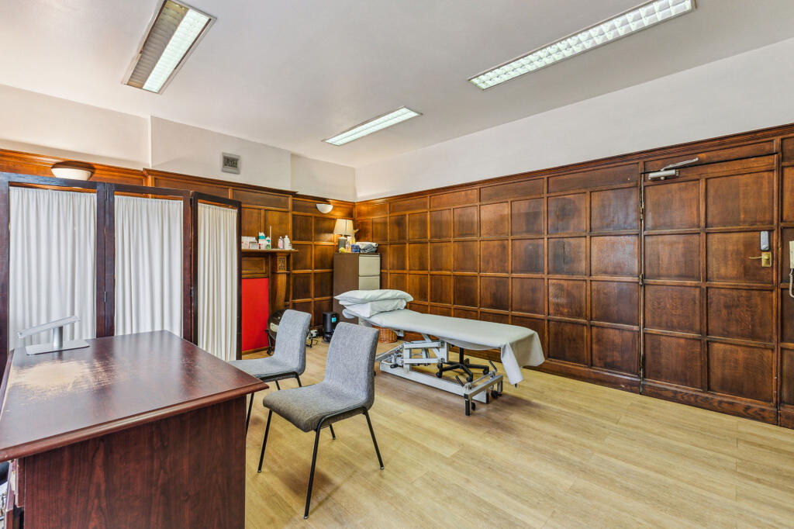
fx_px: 331
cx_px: 397
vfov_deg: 77.3
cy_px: 264
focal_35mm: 15
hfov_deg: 100.4
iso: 200
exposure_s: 1/40
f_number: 2.8
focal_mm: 10
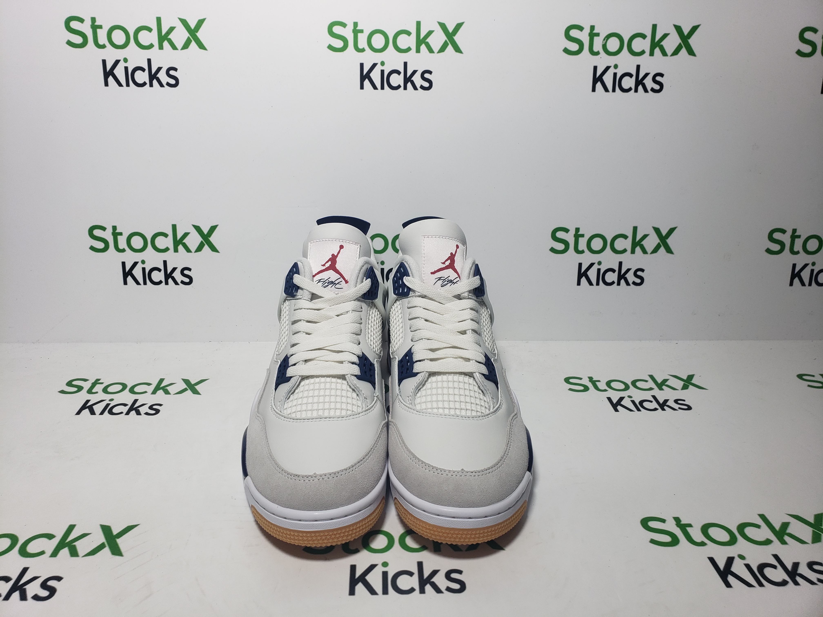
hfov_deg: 67.3
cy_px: 308
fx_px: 618
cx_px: 412
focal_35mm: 26
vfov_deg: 53.1
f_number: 2.4
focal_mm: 4.3
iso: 50
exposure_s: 1/296
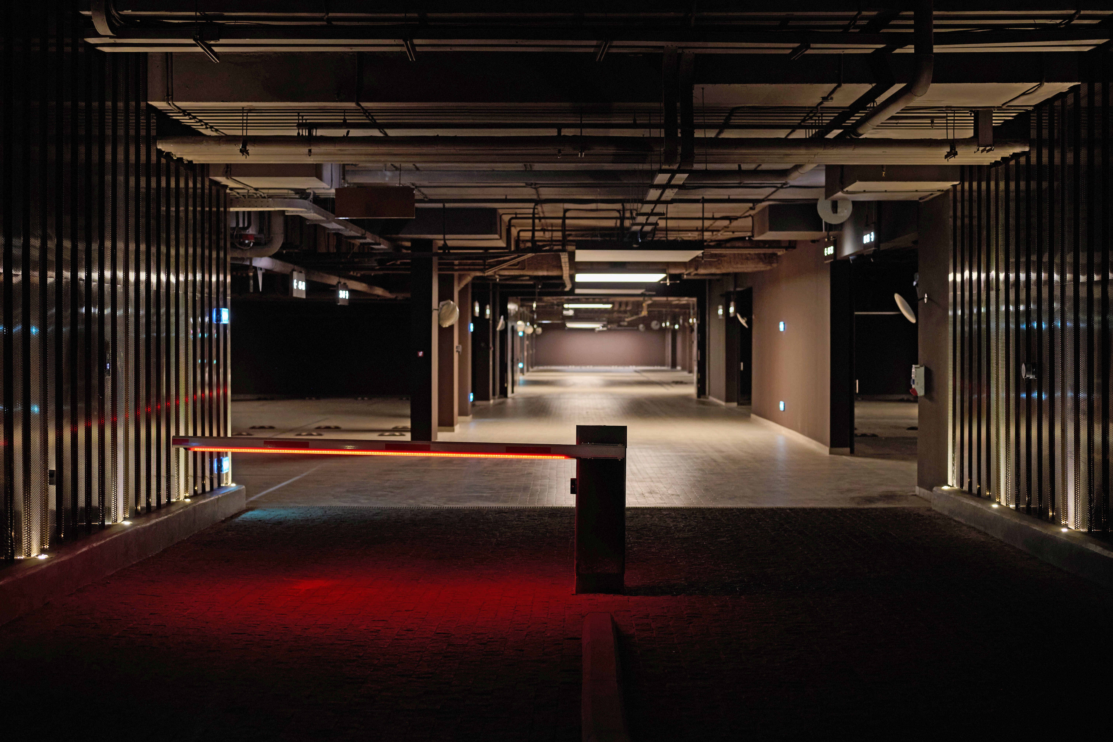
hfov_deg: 39.6
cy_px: 371
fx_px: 1546
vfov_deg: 27.0
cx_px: 556
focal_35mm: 50
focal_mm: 50
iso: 1000
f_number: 2.5
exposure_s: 1/60
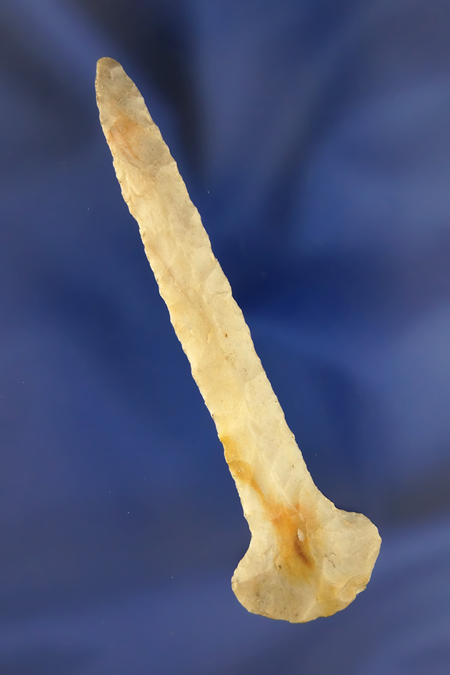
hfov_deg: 22.6
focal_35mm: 60
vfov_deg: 33.4
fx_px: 1124
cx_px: 225
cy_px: 338
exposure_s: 1/80
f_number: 5.6
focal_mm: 40
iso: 1250
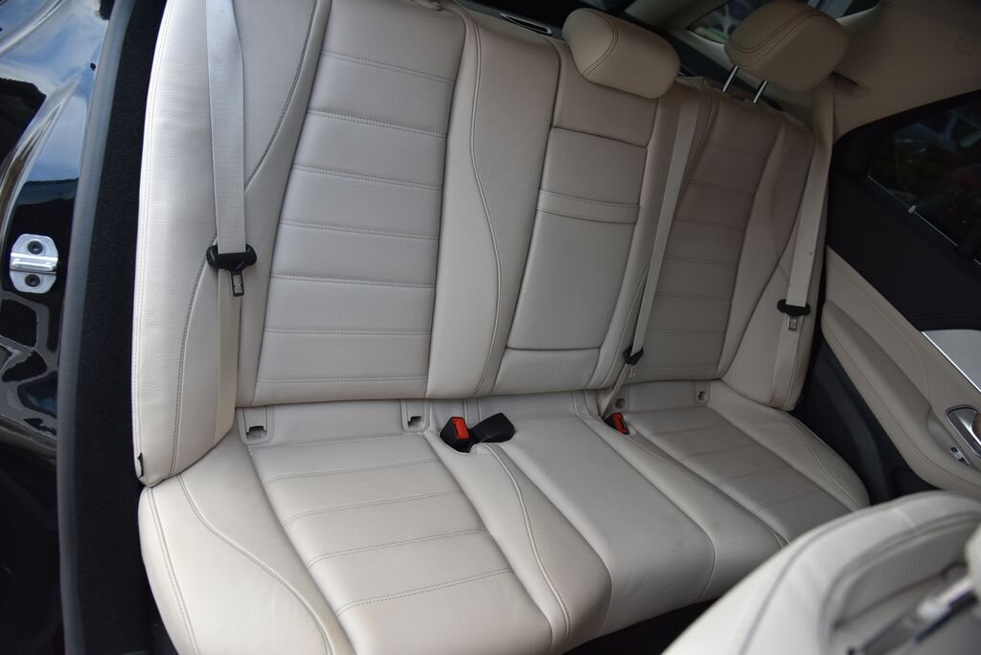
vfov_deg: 53.2
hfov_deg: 73.7
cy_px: 328
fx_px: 654
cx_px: 490
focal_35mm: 24
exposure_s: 1/100
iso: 500
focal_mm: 24
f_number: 5
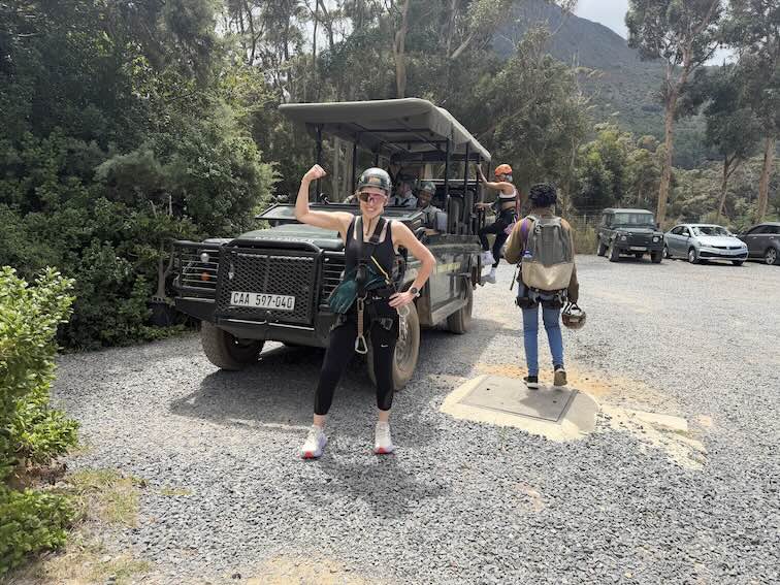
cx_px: 390
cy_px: 292
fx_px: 541
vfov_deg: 56.8
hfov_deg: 71.6
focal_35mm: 24
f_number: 1.78
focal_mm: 6.76
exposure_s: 1/3279
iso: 80
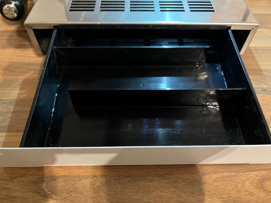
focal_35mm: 26
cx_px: 136
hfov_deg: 67.3
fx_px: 204
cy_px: 102
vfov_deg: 53.1
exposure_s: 1/25
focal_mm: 5.1
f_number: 1.6
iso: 640
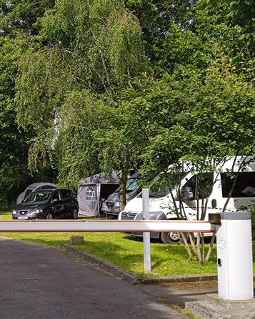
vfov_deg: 38.0
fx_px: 462
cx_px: -11
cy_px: 160
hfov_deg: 28.6
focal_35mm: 49
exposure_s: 1/684
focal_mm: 3.43
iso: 117
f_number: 2.2
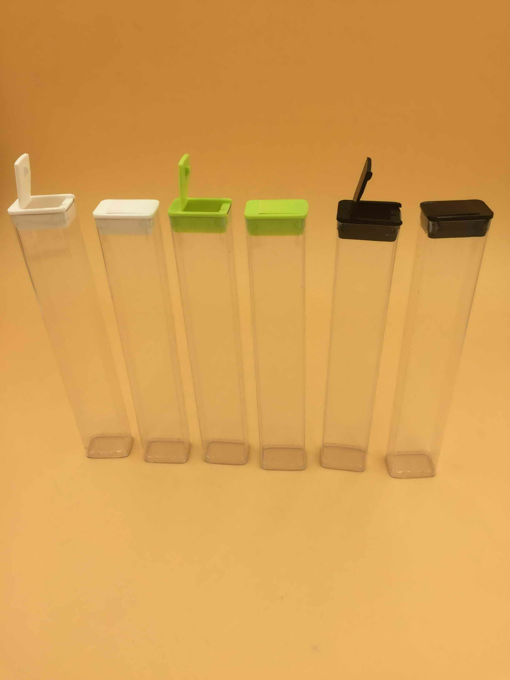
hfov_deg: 48.2
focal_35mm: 29
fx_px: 570
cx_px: 255
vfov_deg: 61.7
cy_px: 340
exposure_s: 1/842
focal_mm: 4.15
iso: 32
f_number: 2.2
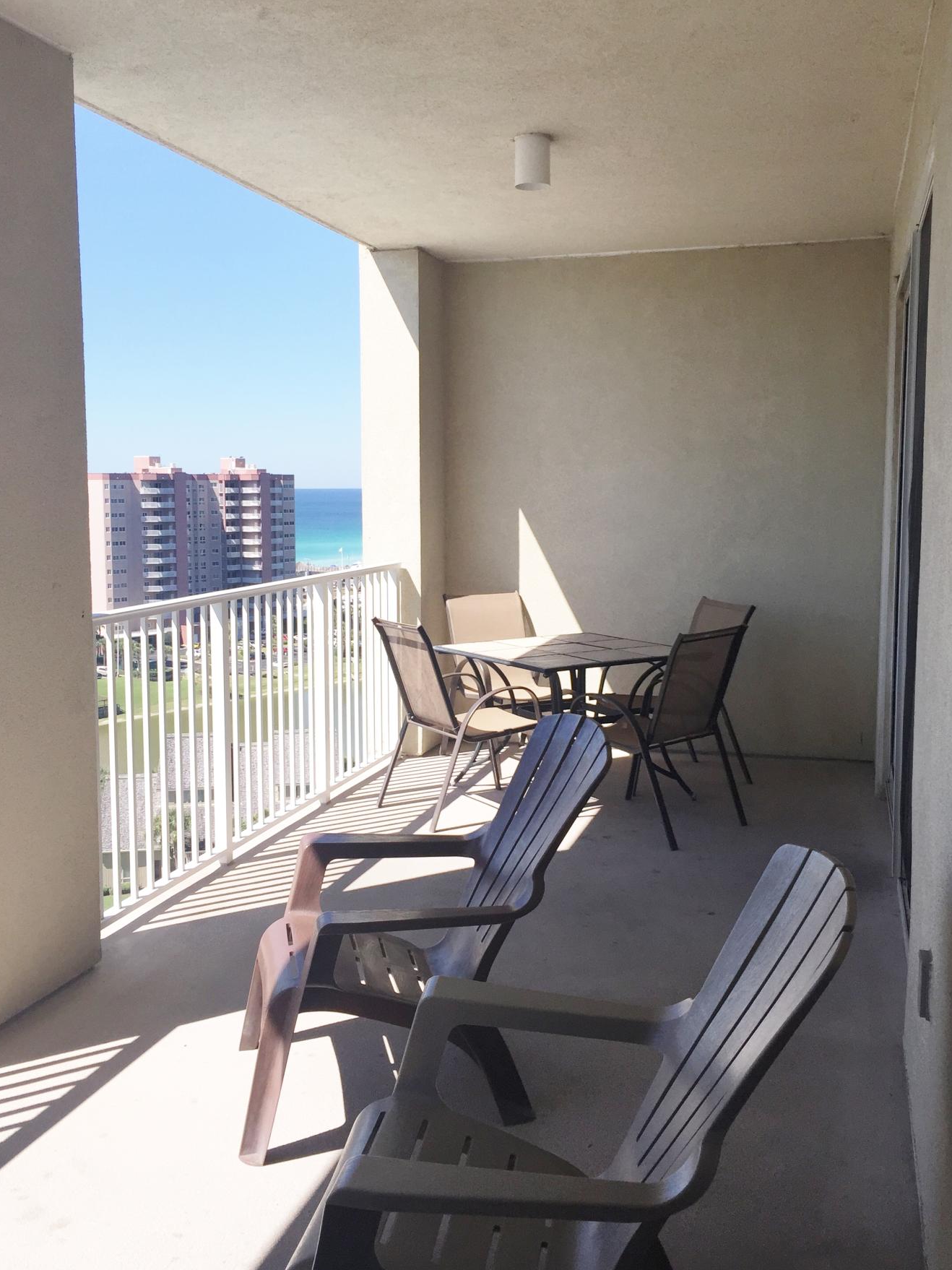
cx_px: 479
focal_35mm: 33
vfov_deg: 55.4
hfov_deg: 42.9
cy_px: 617
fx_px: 1210
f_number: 2.2
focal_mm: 4.15
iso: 50
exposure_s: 1/1883
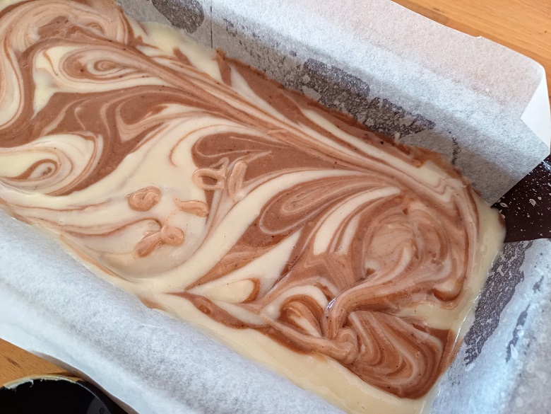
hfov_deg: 69.4
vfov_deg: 54.9
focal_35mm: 25
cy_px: 207
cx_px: 276
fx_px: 398
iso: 250
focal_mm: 4.65
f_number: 1.8
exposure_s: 1/50
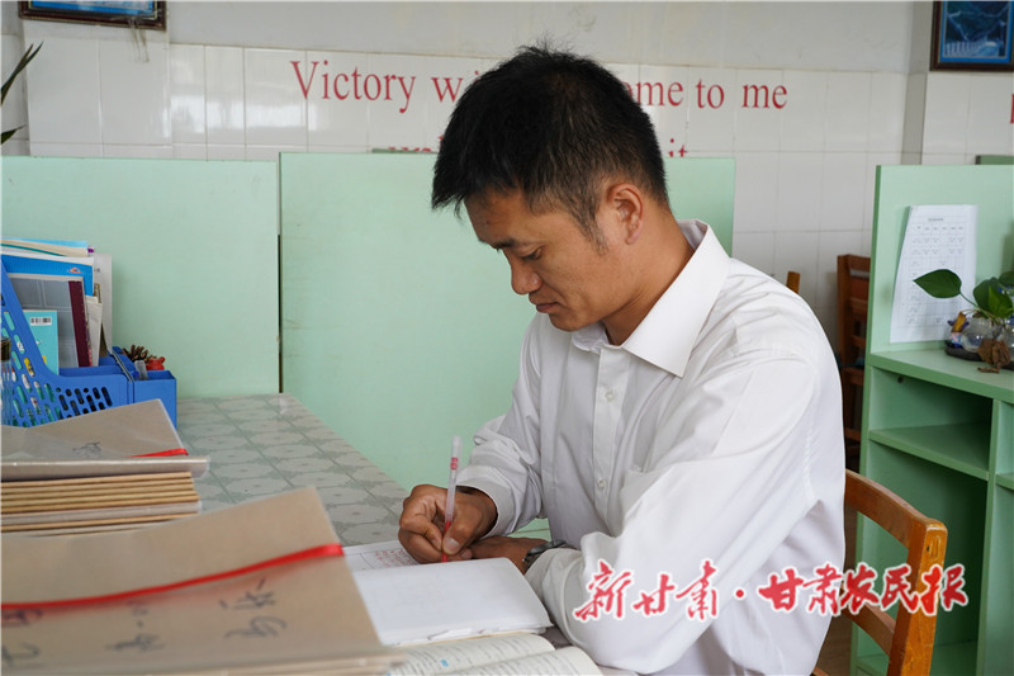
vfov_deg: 31.2
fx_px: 1211
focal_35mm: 43
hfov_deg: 45.4
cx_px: 507
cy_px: 338
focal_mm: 43
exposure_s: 1/200
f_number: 8
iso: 1600
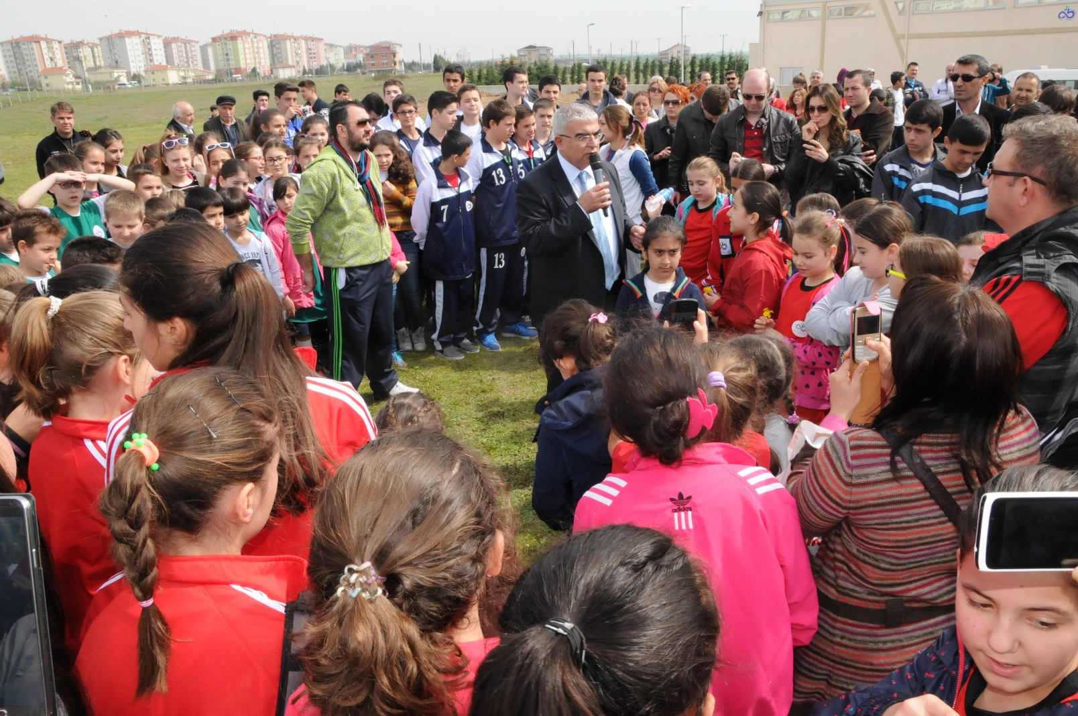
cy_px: 358
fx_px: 808
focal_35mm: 27
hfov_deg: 67.4
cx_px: 539
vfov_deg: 47.8
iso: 1000
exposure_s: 1/250
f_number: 18
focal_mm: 18
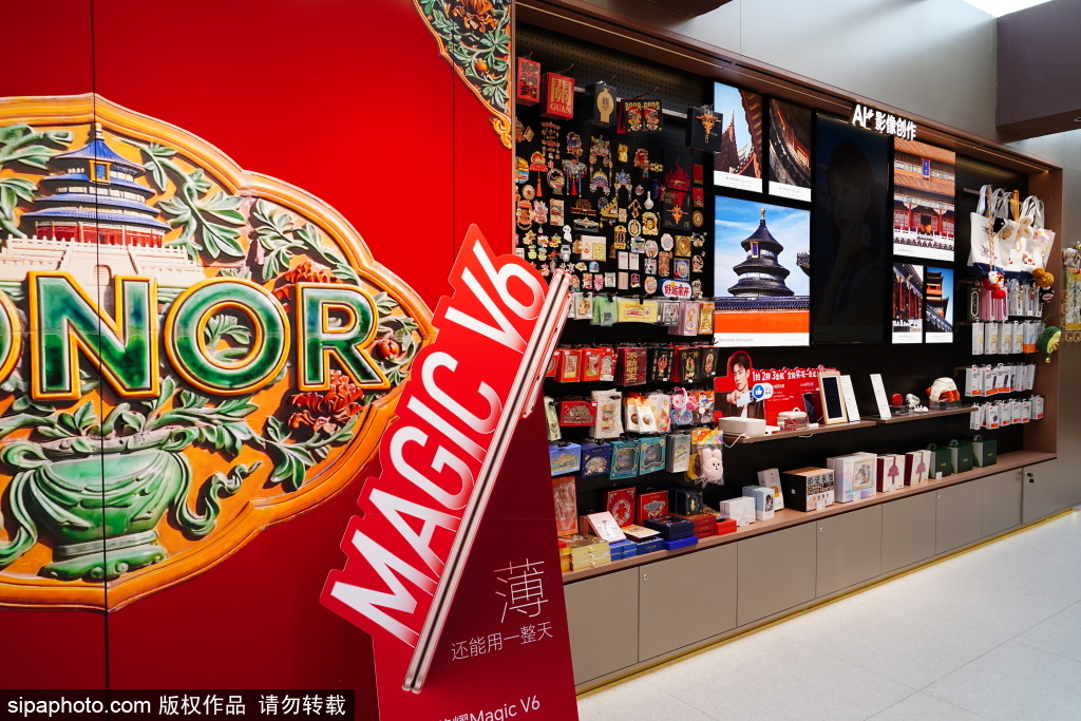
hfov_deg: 73.7
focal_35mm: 24
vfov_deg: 53.1
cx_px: 540
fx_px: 721
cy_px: 360
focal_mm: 24
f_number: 6.3
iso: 125
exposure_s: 1/50
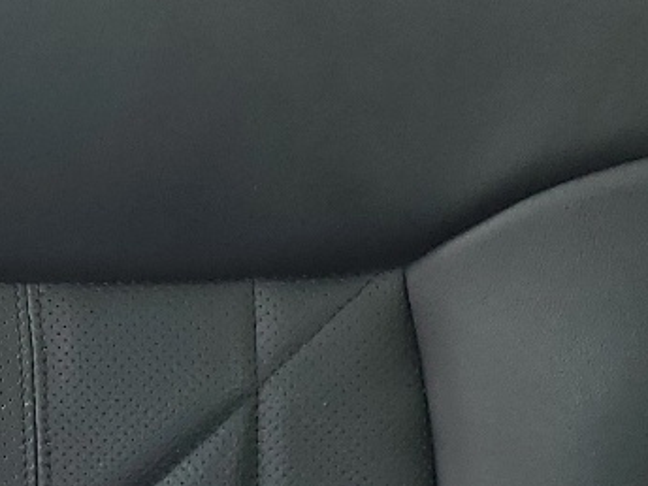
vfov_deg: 12.2
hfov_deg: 13.8
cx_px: -642
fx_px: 2265
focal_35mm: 121
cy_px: 318
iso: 50
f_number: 1.5
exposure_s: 1/120
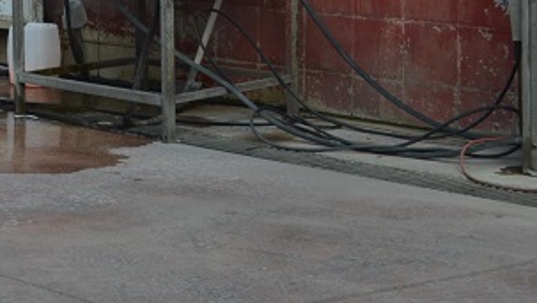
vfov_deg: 10.5
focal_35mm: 114
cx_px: -298
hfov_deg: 16.8
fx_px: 1625
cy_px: -64
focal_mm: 22
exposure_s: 1/160
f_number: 6.3
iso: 100
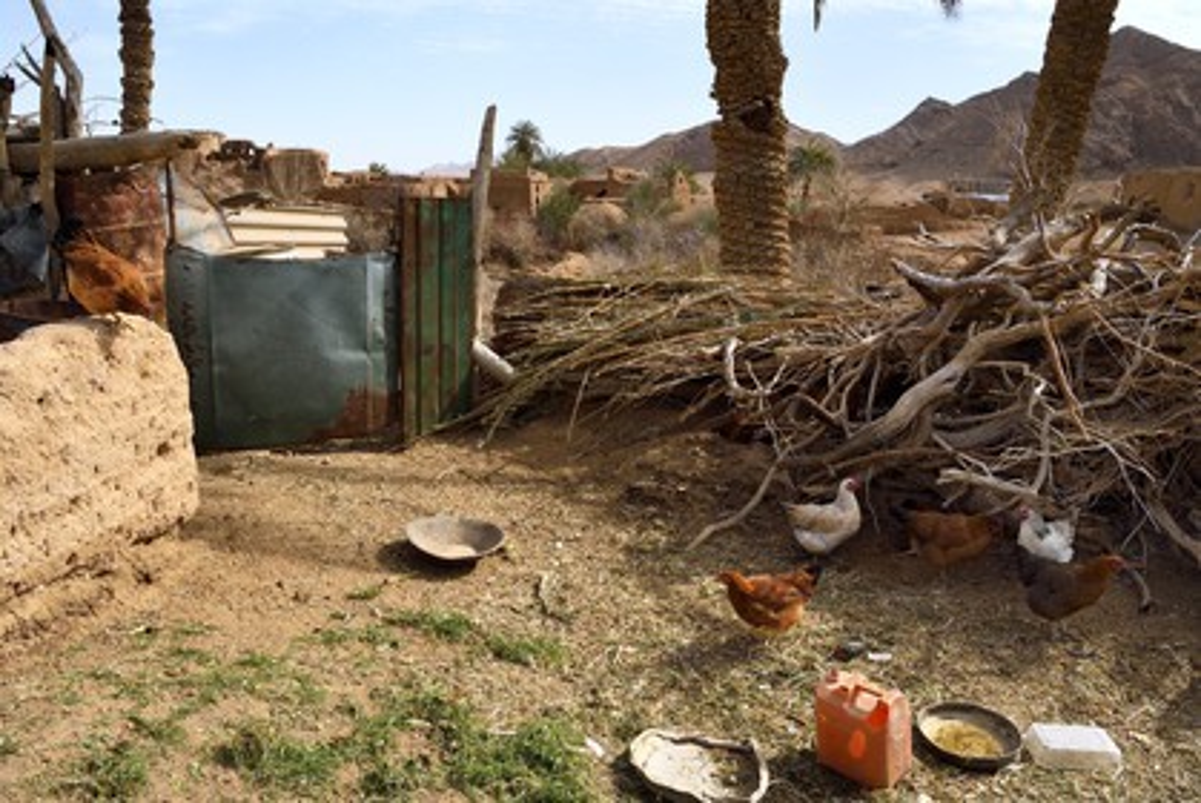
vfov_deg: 53.2
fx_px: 801
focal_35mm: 24
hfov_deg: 73.7
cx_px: 600
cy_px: 402
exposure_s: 1/250
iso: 200
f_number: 10
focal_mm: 24
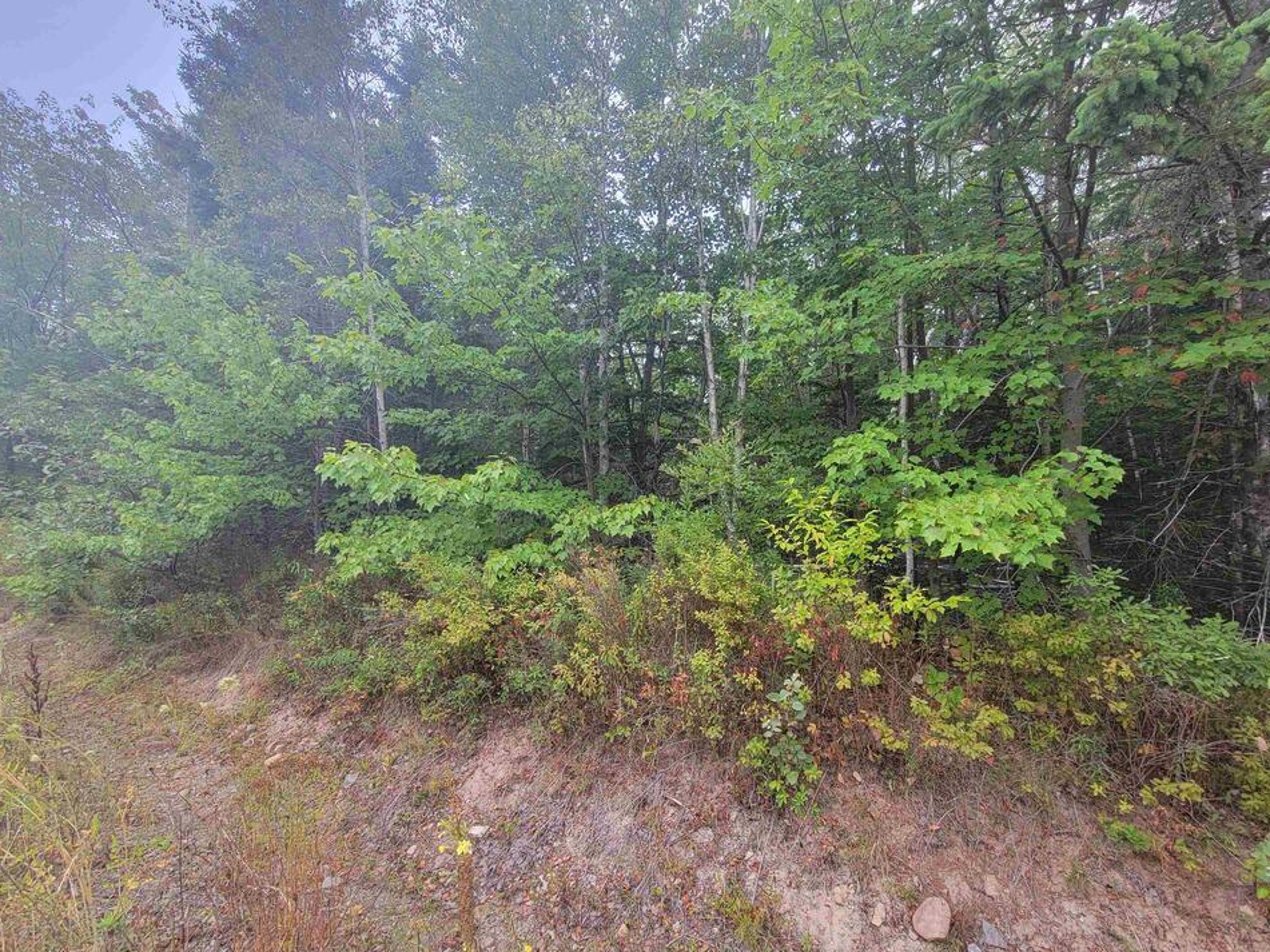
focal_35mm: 14
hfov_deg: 102.0
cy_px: 471
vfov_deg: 85.7
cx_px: 668
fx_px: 514
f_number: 2.2
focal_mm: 2.2
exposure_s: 1/120
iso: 100
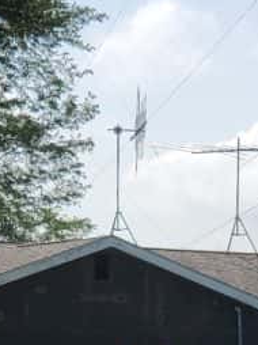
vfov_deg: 9.3
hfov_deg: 7.1
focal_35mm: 210
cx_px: 159
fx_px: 2090
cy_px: 380
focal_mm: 6
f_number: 2.4
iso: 50
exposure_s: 1/1222
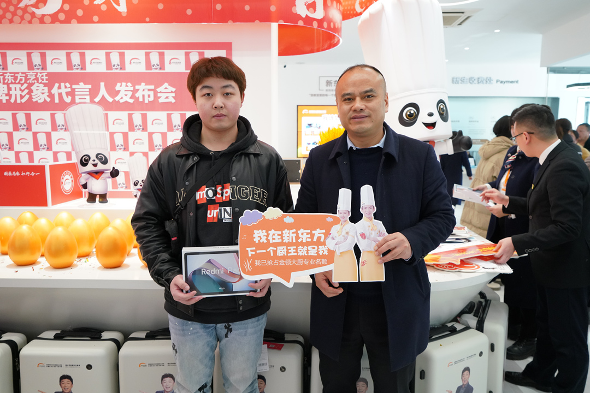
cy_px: 196
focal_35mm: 26
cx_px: 295
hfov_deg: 69.4
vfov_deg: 49.6
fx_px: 426
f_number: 5
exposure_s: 1/160
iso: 3200
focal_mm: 26
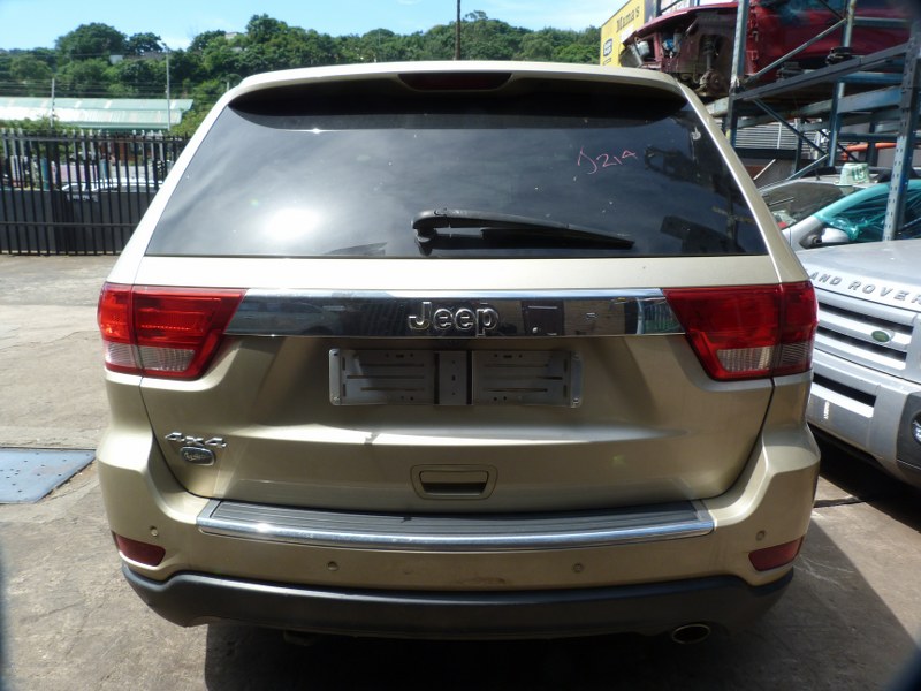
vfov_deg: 54.9
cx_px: 460
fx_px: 665
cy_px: 346
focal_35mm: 25
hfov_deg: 69.4
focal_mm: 4.5
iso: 80
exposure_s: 1/250
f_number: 4
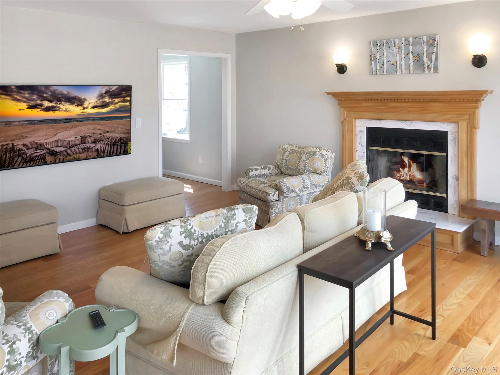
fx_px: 404
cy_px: 188
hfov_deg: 63.4
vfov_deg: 49.7
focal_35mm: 28
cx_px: 250
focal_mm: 4
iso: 25
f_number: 1.8
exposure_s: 1/40
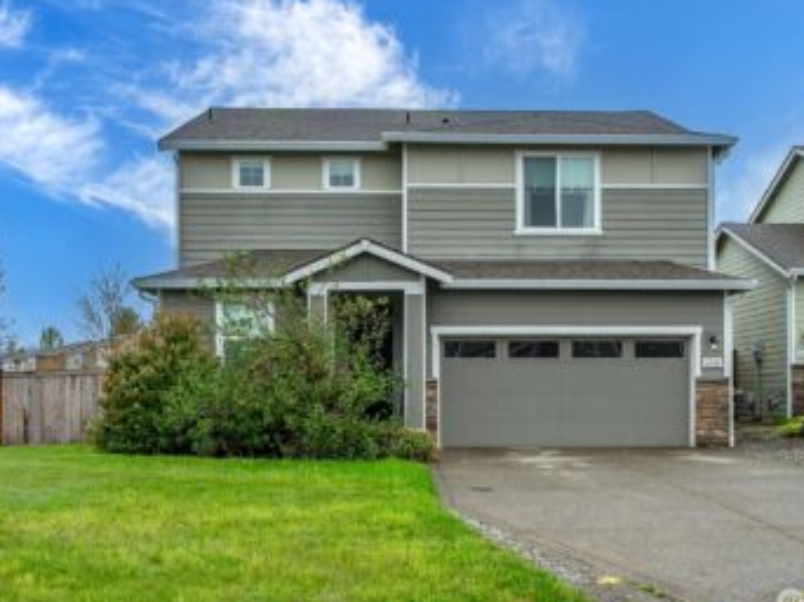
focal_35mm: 27
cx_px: 442
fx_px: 627
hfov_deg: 65.2
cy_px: 309
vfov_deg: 51.3
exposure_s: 1/40
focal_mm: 24
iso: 80
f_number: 7.1
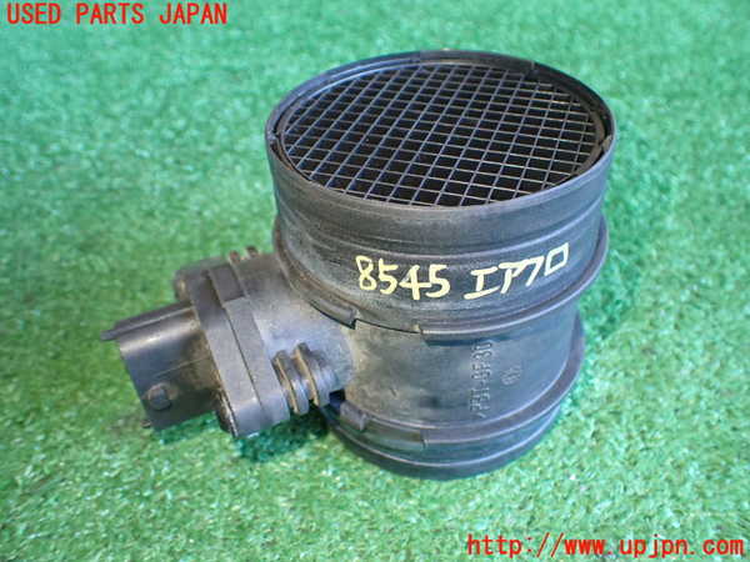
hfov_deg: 60.0
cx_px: 375
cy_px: 281
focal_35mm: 30
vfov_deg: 46.8
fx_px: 650
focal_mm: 5.4
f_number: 2.3
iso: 800
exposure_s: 1/60
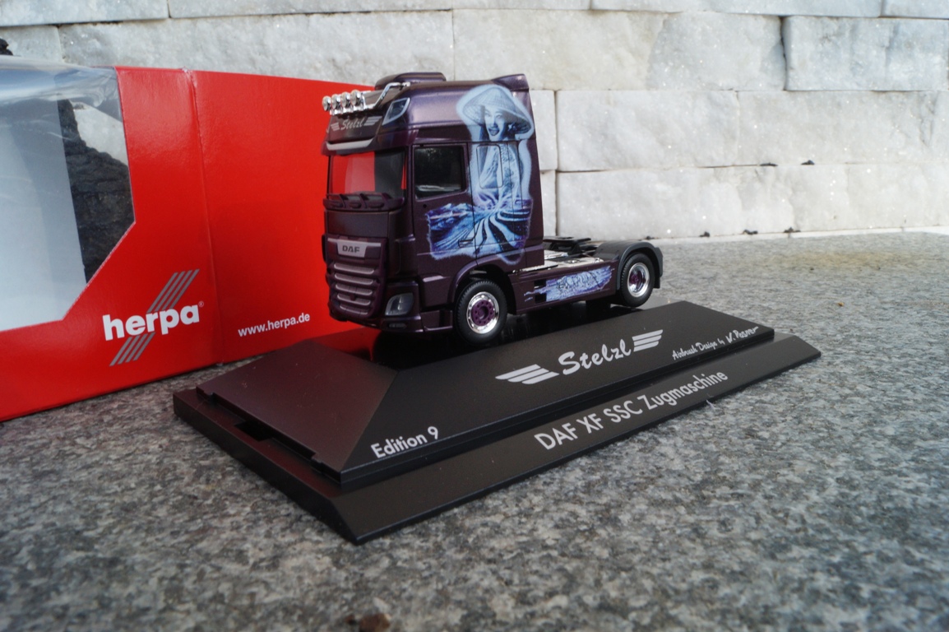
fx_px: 790
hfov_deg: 62.0
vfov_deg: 43.6
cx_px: 474
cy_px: 316
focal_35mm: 30
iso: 320
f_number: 20
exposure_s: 1/60
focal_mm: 20
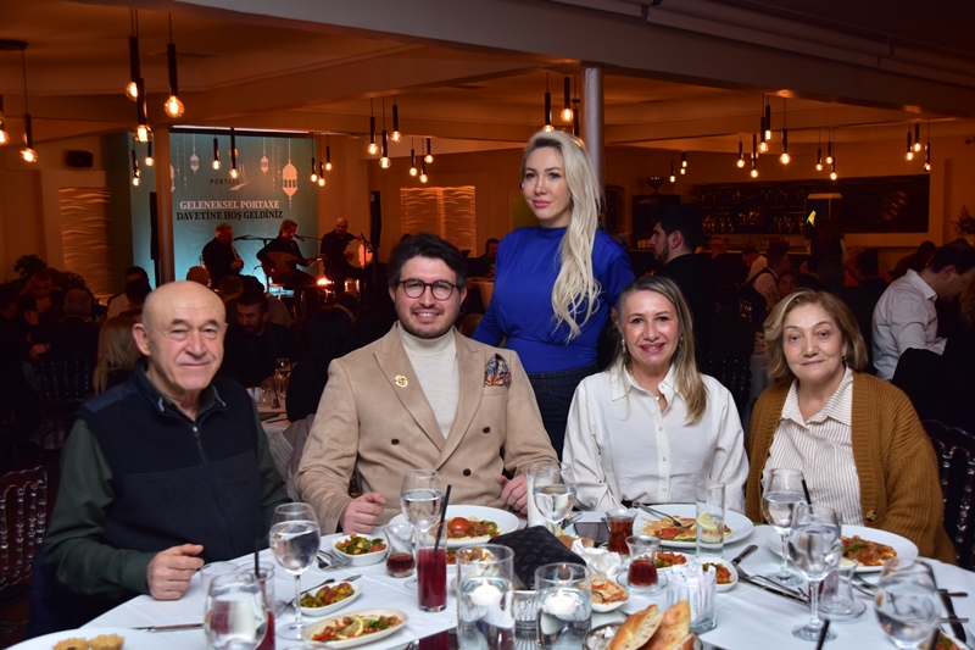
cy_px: 325
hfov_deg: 50.7
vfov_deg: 35.0
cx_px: 488
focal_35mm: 38
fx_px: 1029
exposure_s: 1/100
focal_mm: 38
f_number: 4
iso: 320
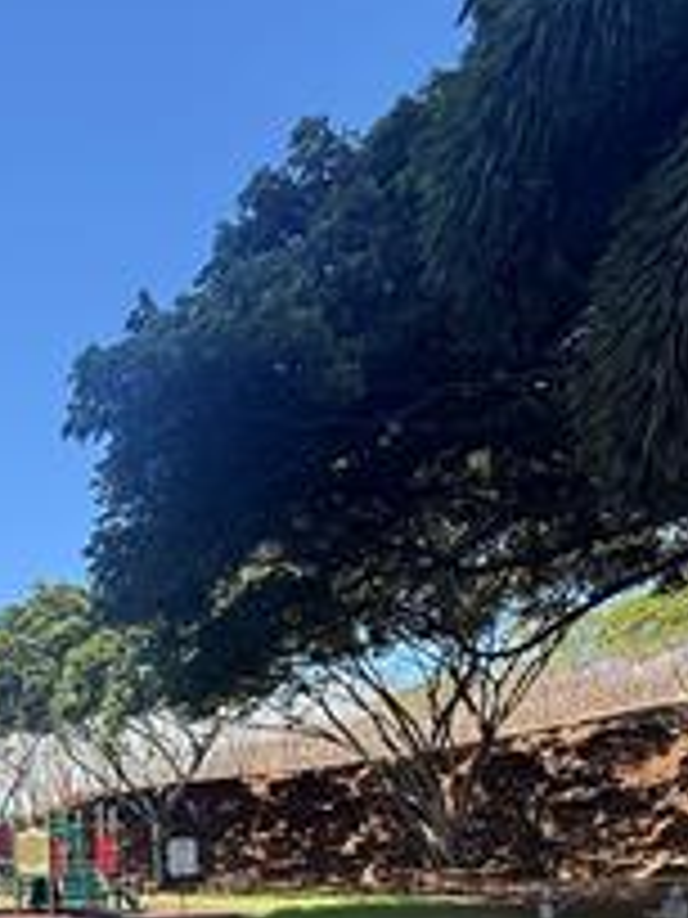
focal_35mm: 33
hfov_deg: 39.0
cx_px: 31
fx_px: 875
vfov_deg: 46.7
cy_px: 909
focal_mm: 2.22
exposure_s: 1/559
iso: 50
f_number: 2.2
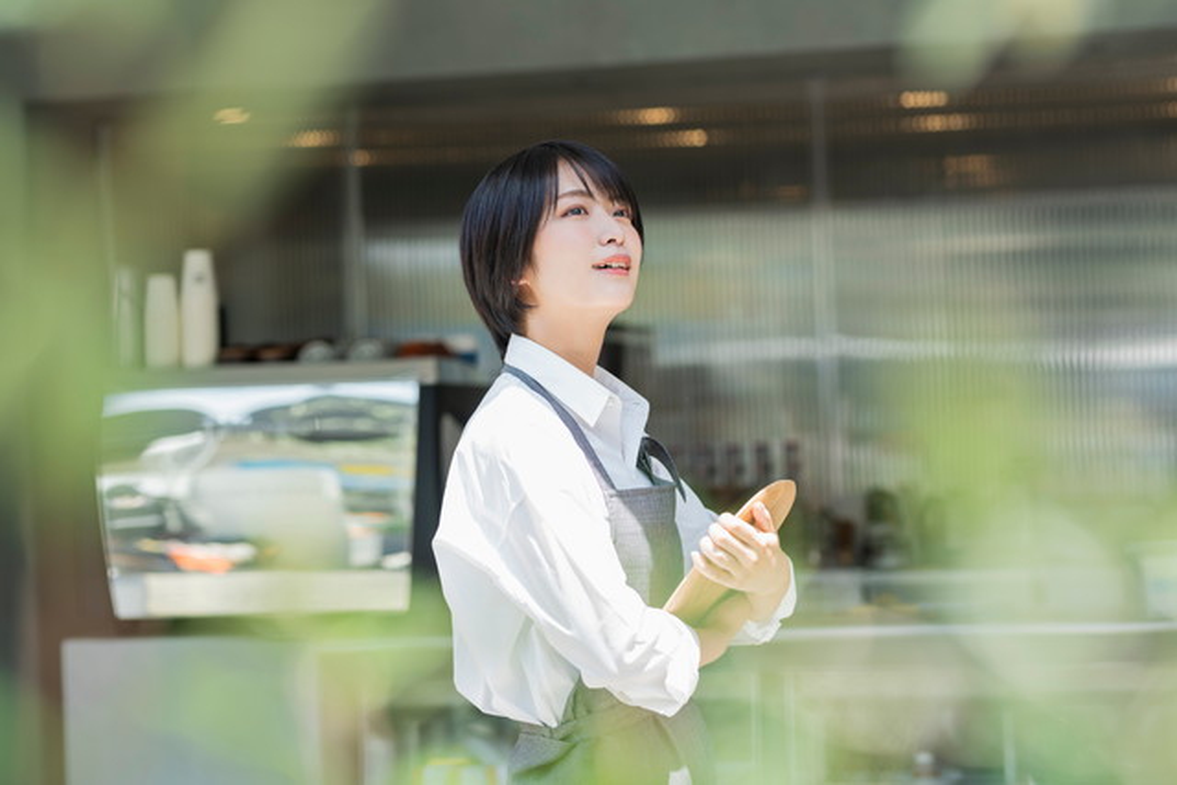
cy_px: 392
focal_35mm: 85
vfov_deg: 16.1
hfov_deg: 23.9
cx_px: 588
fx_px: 2779
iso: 200
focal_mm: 85
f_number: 2.8
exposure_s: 1/500
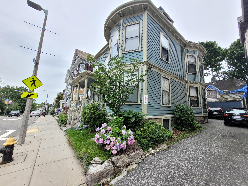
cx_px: 124
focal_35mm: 13
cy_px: 93
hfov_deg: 106.2
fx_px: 93
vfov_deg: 89.9
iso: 40
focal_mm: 1.74
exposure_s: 1/274
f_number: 2.2
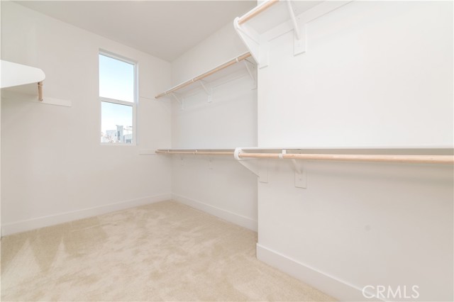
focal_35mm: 14
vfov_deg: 81.1
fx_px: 176
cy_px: 151
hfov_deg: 104.3
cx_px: 227
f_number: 5
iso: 200
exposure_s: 1/100
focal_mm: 14
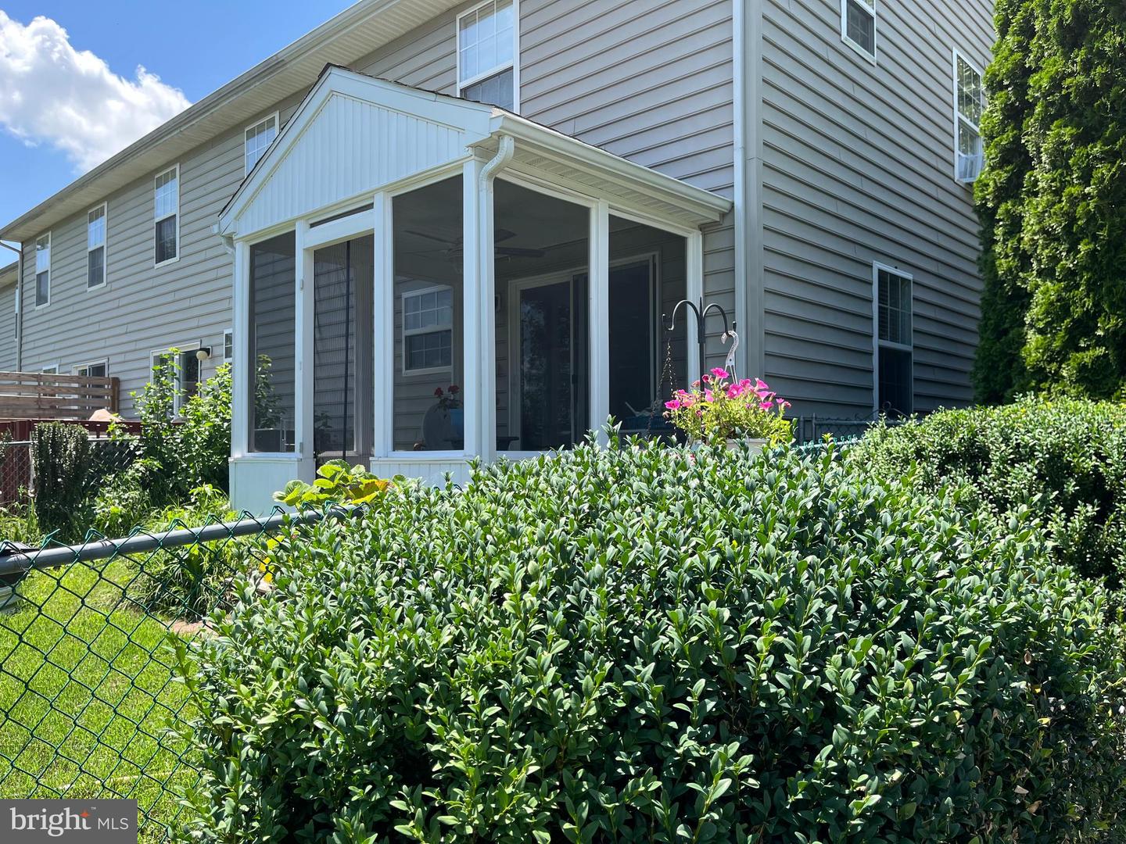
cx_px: 563
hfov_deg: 67.3
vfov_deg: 53.1
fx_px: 846
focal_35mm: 26
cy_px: 422
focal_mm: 5.1
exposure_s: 1/1140
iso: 50
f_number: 1.6
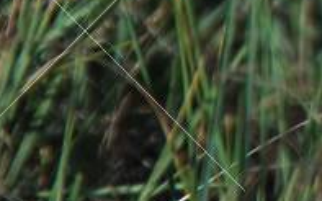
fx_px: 23898
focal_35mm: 2724
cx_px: 680
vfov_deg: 0.5
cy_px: -333
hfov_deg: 0.8
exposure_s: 1/500
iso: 320
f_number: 6.3
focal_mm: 270
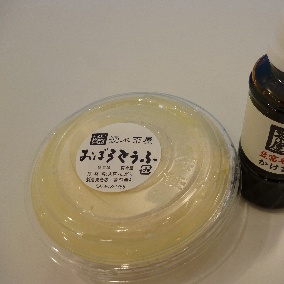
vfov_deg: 48.4
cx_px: 187
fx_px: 316
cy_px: 145
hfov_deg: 47.7
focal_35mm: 34
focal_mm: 5
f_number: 3.1
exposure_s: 1/80
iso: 100
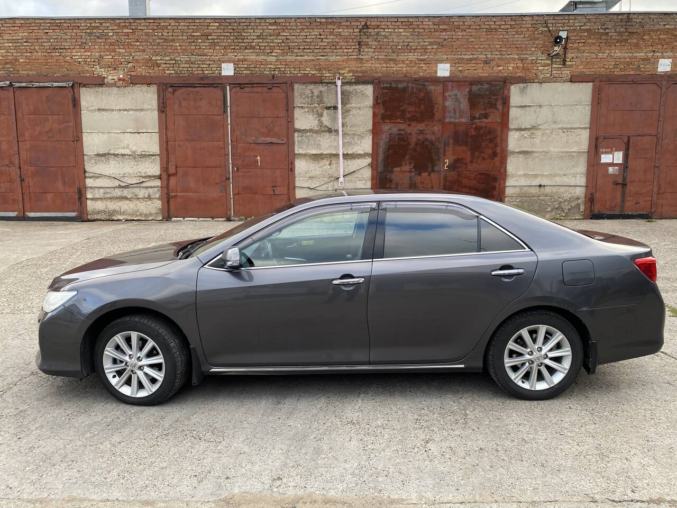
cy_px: 254
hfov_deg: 67.3
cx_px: 338
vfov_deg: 53.1
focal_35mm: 26
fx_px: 508
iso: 32
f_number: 1.8
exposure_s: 1/198
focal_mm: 4.25
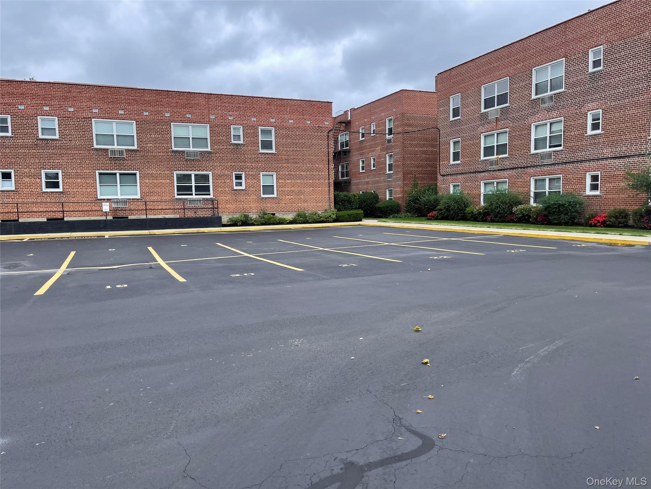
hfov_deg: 67.3
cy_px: 244
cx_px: 326
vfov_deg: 53.1
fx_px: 489
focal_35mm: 26
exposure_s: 1/1200
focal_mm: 5.1
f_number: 1.6
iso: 32
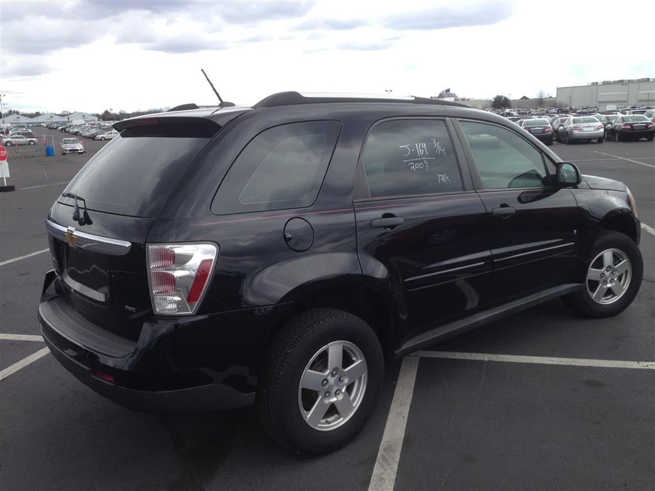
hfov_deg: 55.4
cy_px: 246
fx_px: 624
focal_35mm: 33
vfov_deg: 42.9
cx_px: 328
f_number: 2.4
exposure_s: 1/521
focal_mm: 4.13
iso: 50
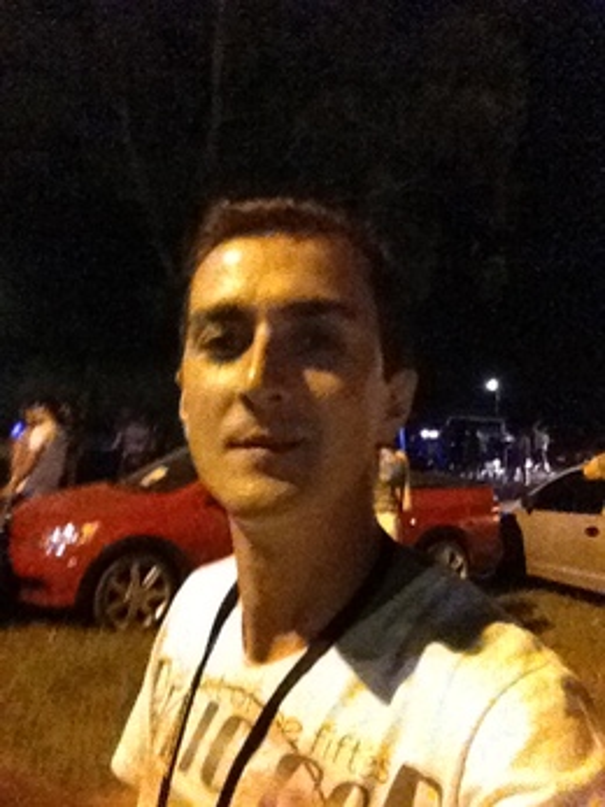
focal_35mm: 35
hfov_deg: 40.7
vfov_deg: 52.6
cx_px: 302
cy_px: 404
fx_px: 816
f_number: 2.4
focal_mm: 1.85
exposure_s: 1/24
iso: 2000
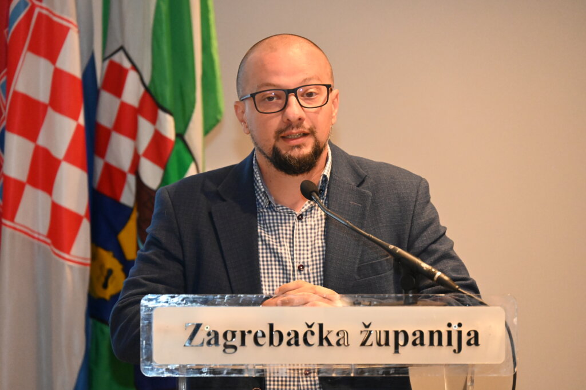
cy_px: 195
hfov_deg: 10.3
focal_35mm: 200
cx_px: 293
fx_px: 3253
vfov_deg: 6.9
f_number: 6.3
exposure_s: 1/200
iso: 12800
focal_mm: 200
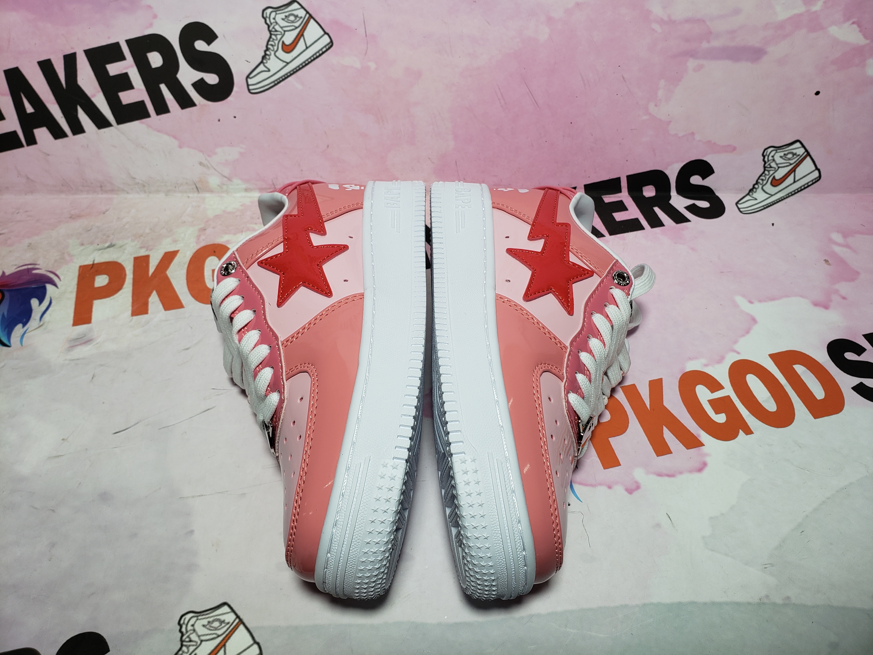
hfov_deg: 67.3
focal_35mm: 26
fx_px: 656
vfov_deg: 53.1
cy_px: 328
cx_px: 436
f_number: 2.4
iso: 50
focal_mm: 4.3
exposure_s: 1/268
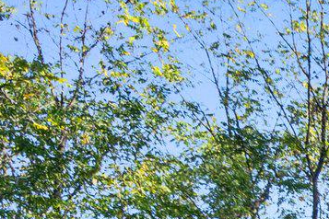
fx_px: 786
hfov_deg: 16.2
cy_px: 457
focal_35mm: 86
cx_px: 710
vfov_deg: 13.3
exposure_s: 1/60
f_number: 8
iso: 500
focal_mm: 10
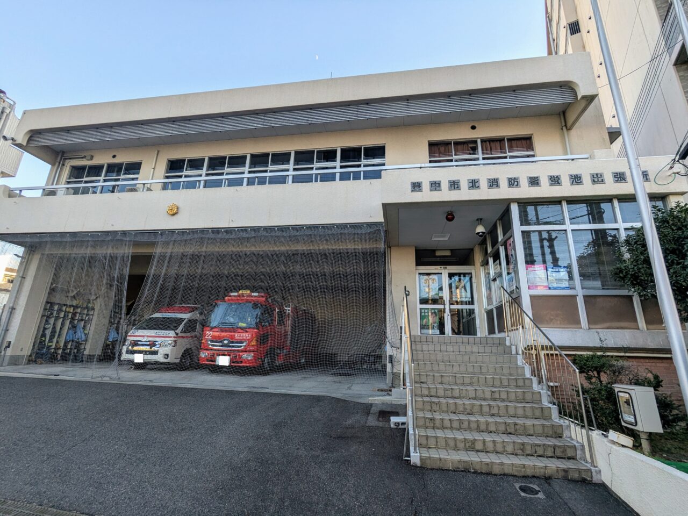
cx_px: 344
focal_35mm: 16
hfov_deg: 94.5
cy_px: 258
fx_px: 318
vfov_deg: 78.1
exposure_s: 1/274
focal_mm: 2.35
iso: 40
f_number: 2.2
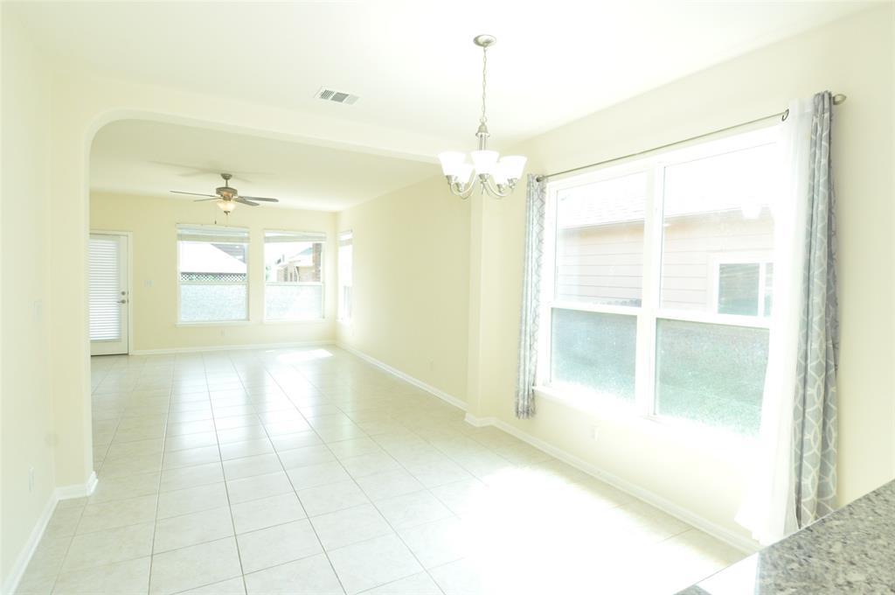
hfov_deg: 90.1
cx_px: 448
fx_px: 447
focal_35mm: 18
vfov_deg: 67.2
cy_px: 298
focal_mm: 12
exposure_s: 1/200
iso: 2000
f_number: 7.1
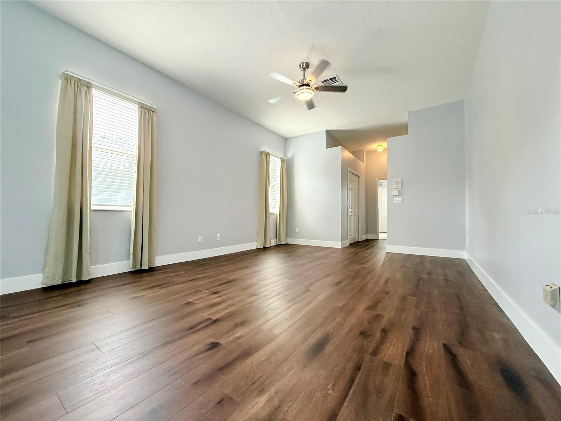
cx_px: 280
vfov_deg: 85.7
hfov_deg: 102.1
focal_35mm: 14
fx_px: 227
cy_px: 210
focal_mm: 2.22
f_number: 2.2
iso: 200
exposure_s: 1/99
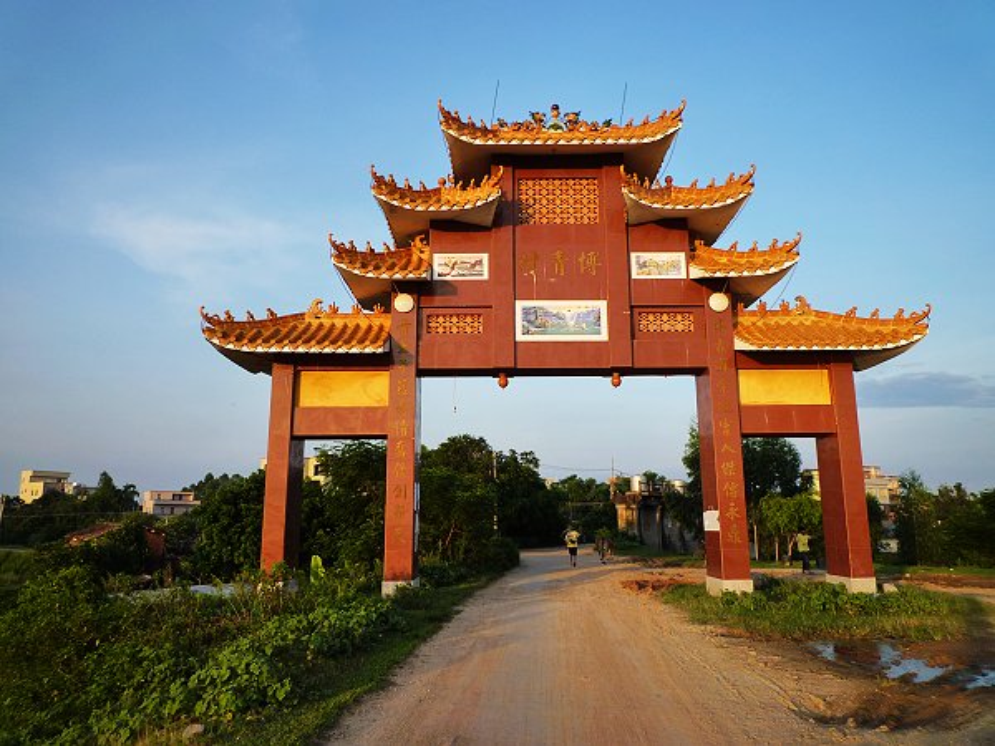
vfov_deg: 54.9
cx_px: 498
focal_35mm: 25
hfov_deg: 69.4
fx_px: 719
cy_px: 373
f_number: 2.8
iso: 125
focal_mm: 4.4
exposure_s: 1/250
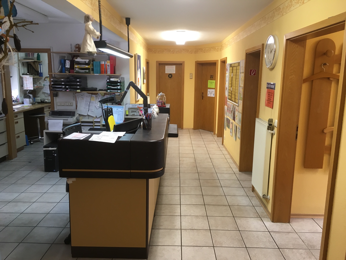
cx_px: 173
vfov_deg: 48.2
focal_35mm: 29
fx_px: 290
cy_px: 130
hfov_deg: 61.7
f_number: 2.2
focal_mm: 4.15
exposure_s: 1/33
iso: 100
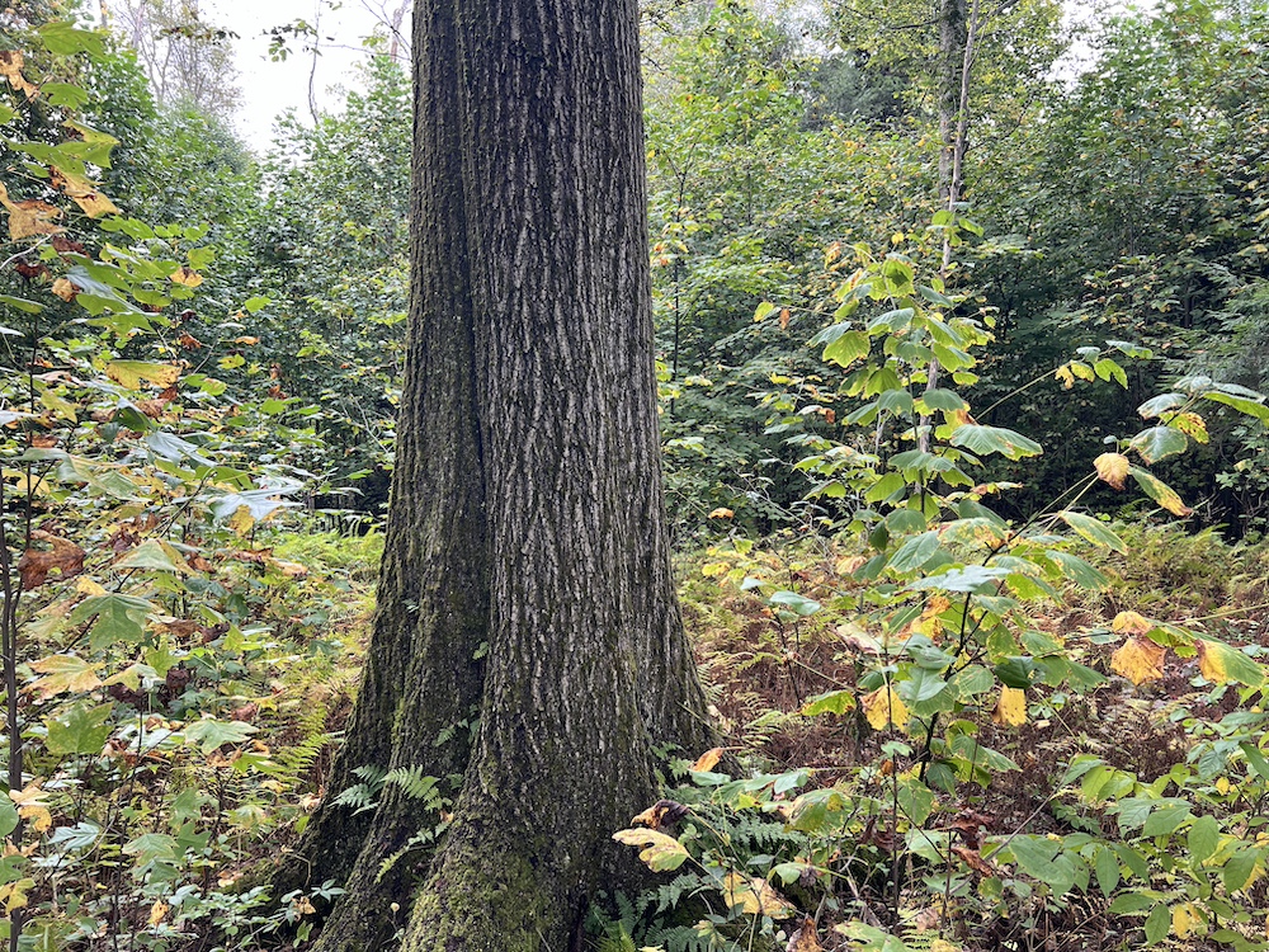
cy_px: 476
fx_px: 953
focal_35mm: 26
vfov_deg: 53.1
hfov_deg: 67.3
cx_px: 634
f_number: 1.5
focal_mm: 5.7
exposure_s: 1/121
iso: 40
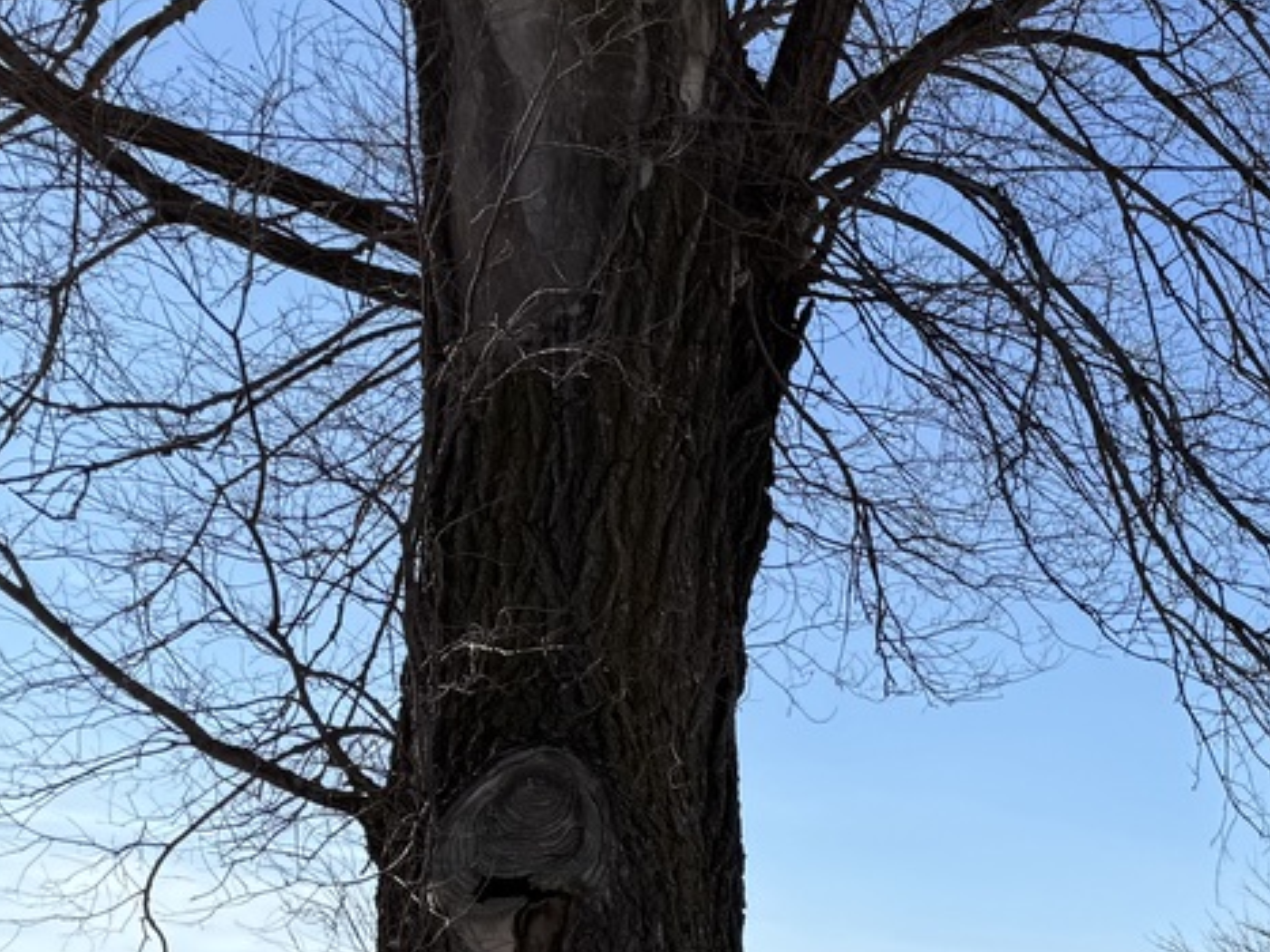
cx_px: 1895
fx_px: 2714
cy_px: 1401
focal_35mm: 74
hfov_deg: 22.0
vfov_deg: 17.9
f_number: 1.78
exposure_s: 1/4049
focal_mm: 6.76
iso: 80
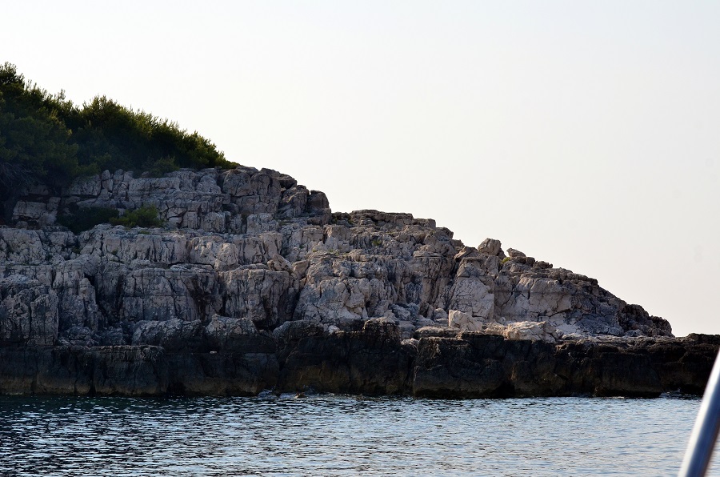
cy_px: 238
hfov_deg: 19.5
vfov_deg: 13.0
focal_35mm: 105
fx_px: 2096
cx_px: 360
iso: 640
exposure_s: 1/2000
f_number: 9
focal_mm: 70
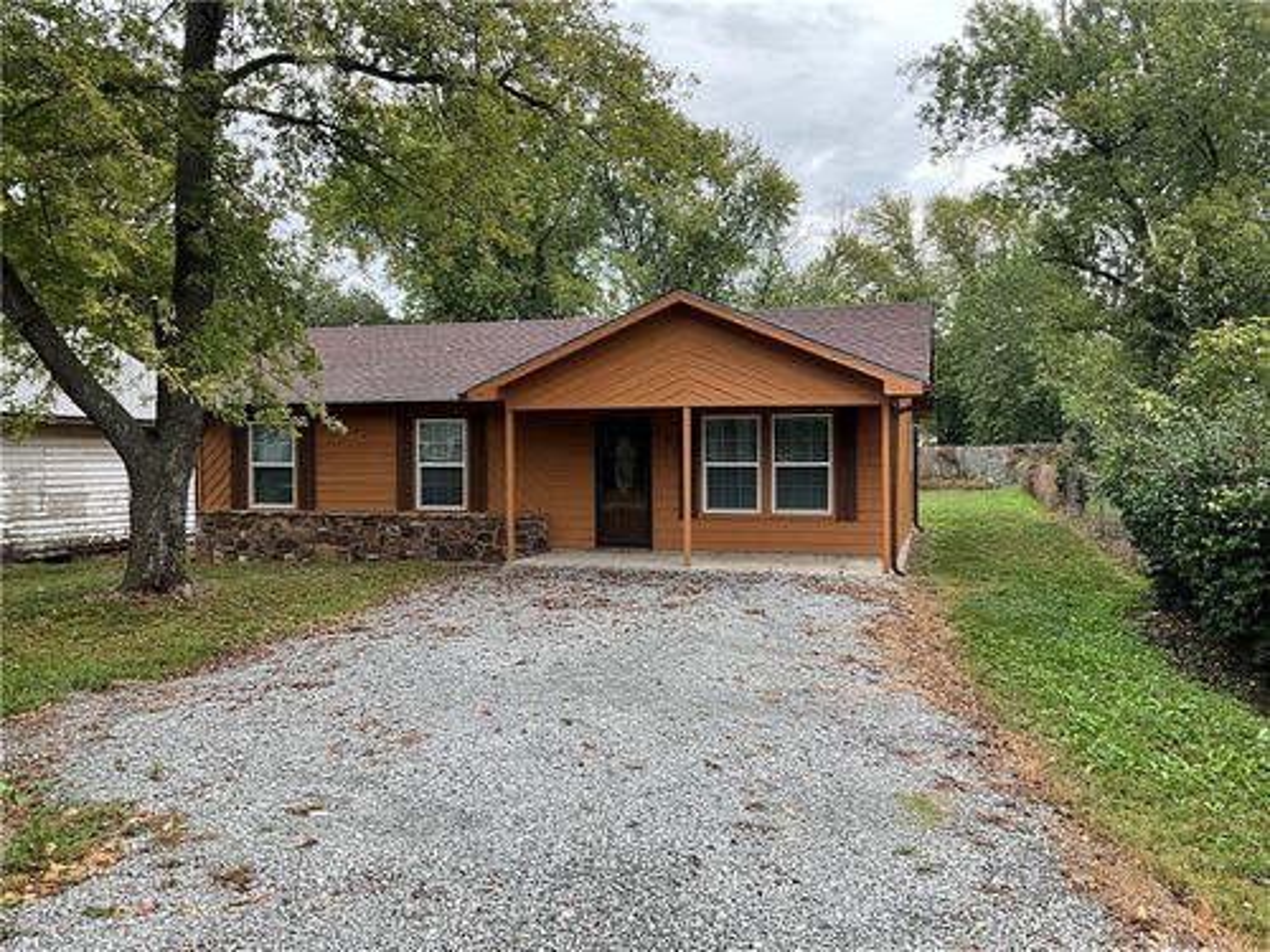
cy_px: 476
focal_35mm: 29
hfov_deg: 61.7
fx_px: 1064
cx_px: 635
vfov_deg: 48.2
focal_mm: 3
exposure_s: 1/180
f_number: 1.8
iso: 16
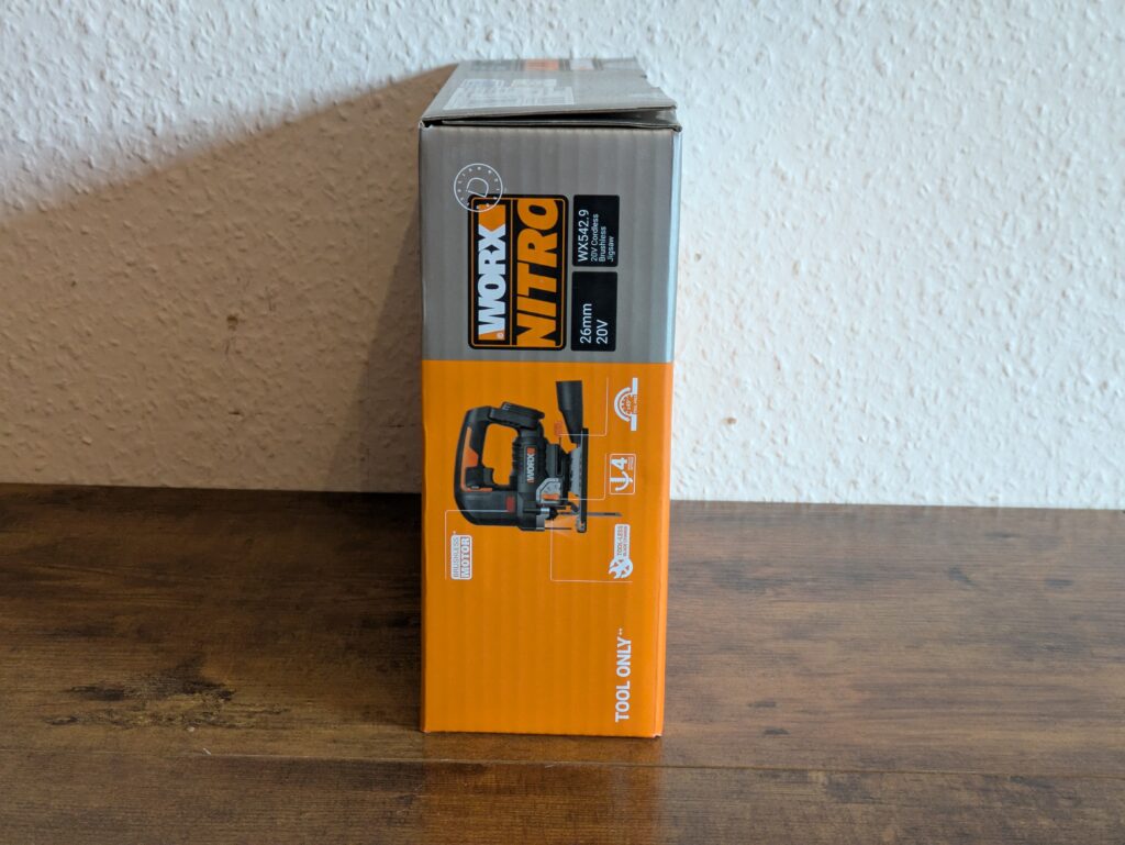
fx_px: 1658
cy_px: 422
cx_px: 562
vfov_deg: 28.6
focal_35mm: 51
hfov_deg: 37.5
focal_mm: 5.43
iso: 269
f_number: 1.89
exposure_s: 1/25
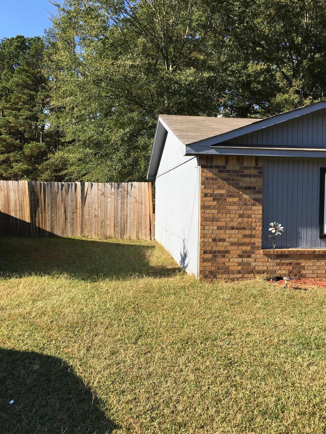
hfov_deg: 45.4
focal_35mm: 31
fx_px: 389
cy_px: 213
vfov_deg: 58.3
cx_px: 170
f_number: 2.2
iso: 25
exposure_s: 1/793
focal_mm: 4.15
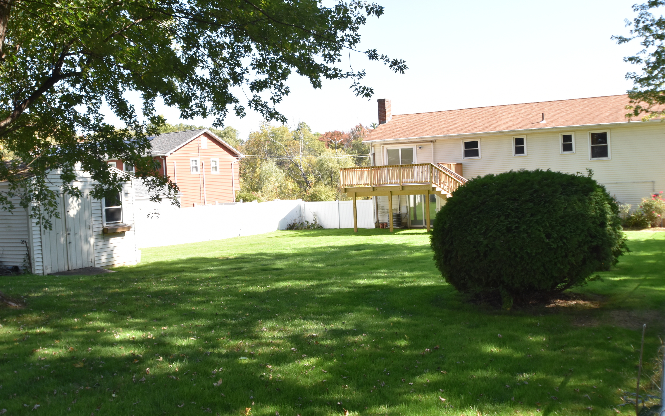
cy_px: 216
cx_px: 333
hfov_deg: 52.7
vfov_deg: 34.4
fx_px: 671
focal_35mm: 37
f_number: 8
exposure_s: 1/250
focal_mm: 24
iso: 400
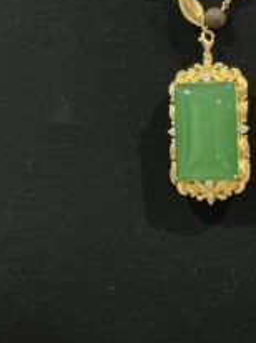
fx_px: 771
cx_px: 233
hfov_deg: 18.5
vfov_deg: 23.8
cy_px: -14
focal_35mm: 78
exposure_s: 1/38
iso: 250
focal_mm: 3
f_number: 1.8
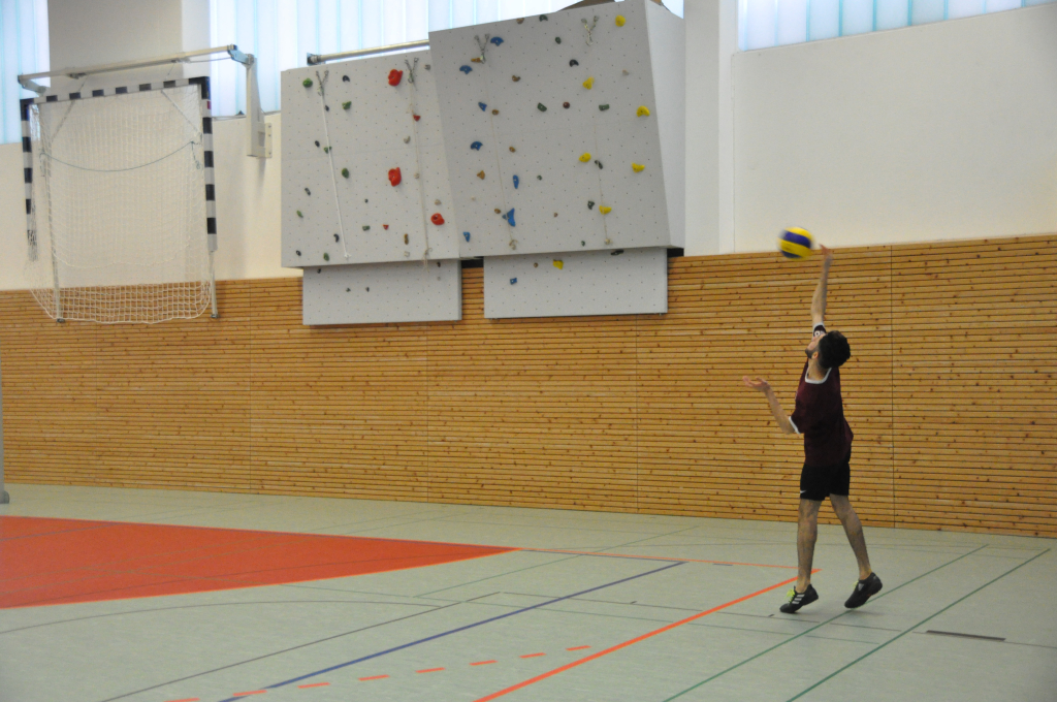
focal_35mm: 48
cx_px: 528
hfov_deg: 41.2
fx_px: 1408
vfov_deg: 28.0
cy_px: 351
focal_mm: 32
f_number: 4.2
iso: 3200
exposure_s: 1/250
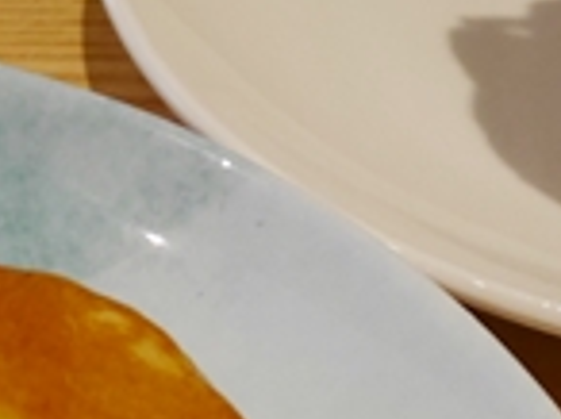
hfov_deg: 9.9
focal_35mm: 192
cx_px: -346
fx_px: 3107
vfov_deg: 7.6
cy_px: 496
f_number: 4.7
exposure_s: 1/60
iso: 1600
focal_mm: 21
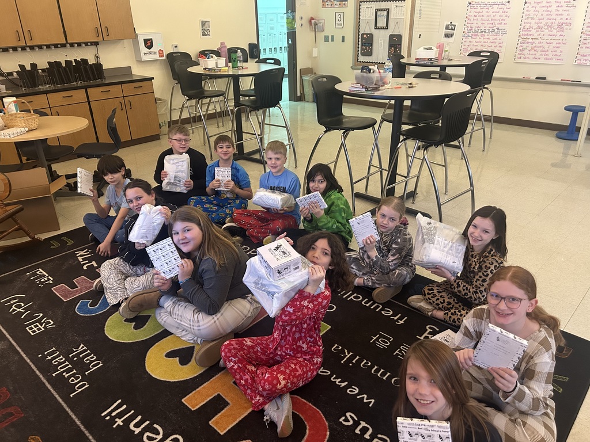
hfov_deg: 67.3
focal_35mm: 26
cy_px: 221
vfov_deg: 53.1
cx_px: 295
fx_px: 443
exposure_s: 1/40
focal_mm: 5.7
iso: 500
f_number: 1.5
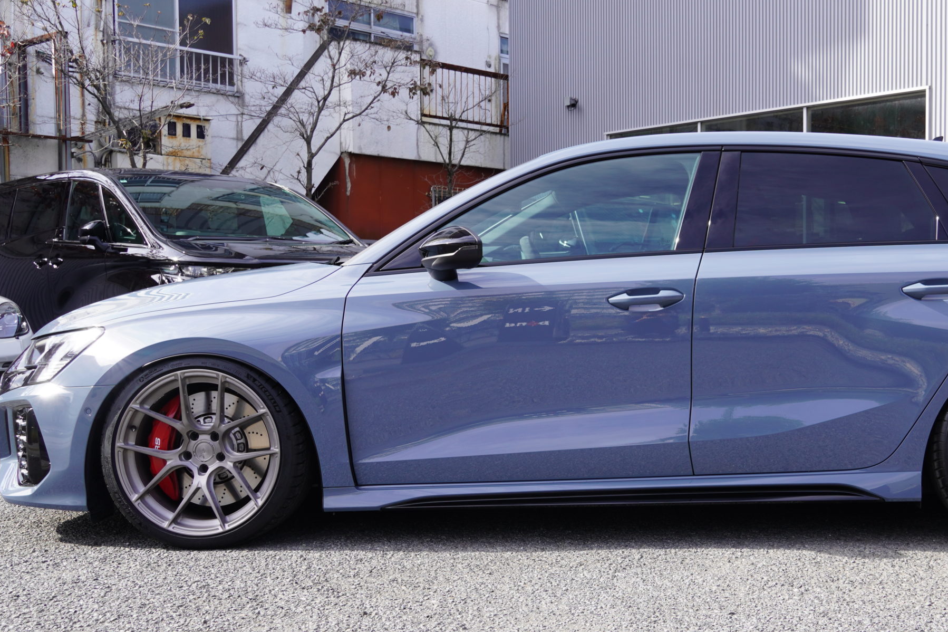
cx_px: 637
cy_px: 355
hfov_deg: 41.3
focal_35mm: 47
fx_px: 1237
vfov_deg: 28.6
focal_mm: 22
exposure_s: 1/100
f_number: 7.1
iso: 100
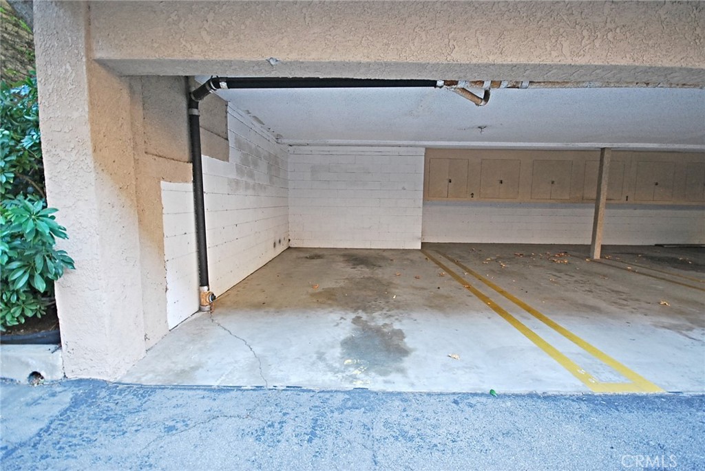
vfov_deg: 77.5
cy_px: 236
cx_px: 352
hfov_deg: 100.3
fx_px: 294
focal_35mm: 15
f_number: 4
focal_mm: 10
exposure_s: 1/30
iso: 560
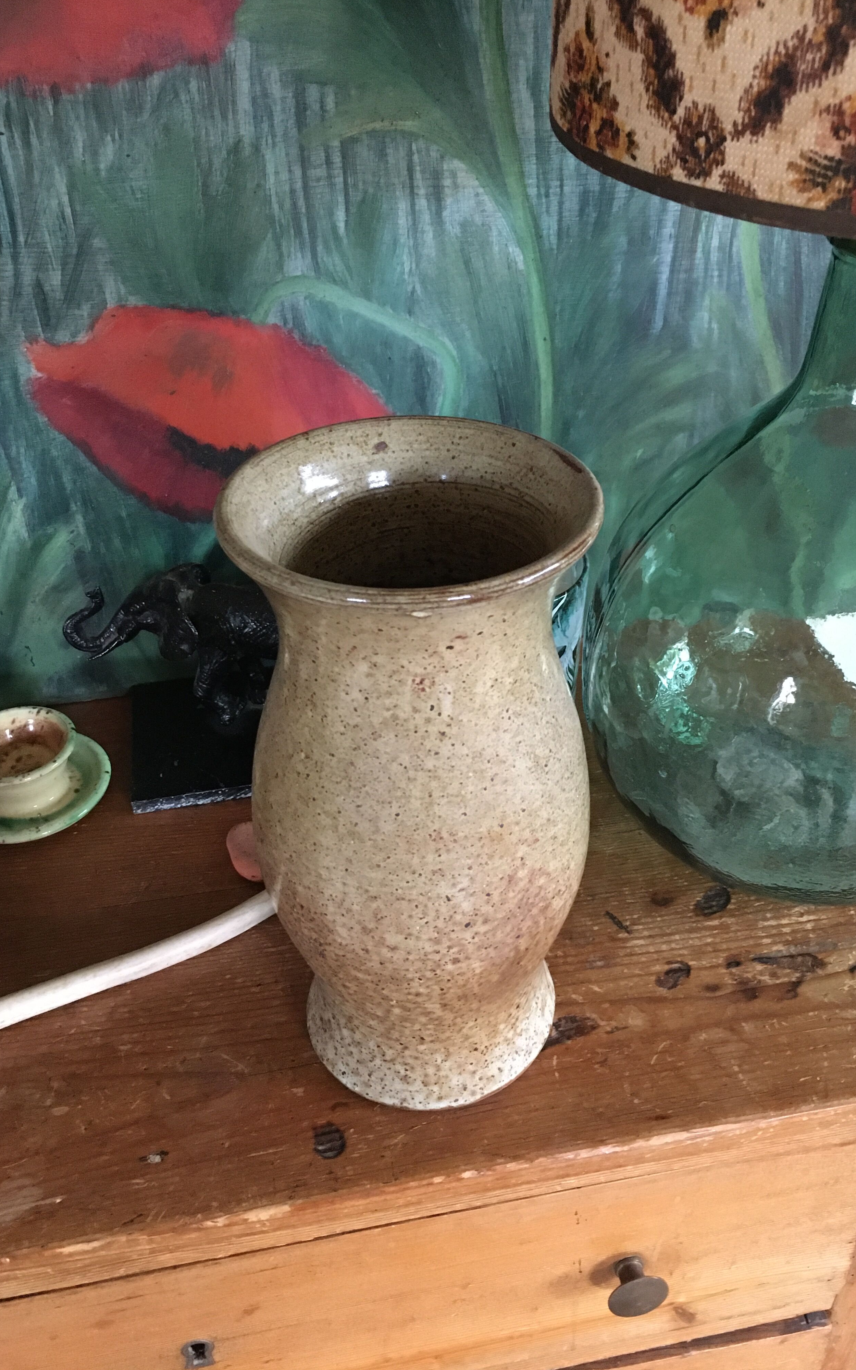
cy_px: 683
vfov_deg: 61.2
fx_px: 1157
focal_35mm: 31
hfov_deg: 40.5
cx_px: 477
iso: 250
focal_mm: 4.15
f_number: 2.2
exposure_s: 1/17
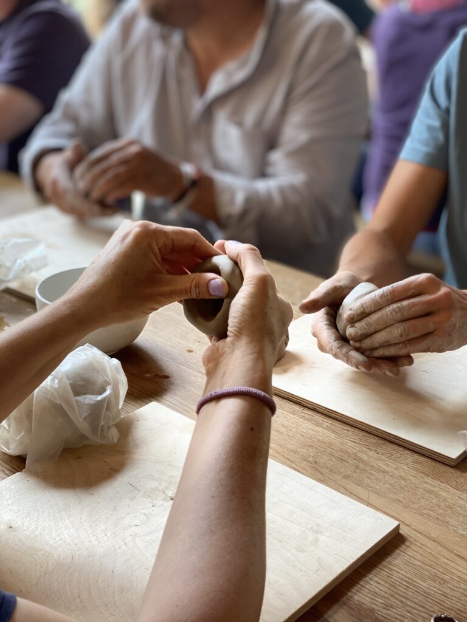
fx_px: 935
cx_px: 234
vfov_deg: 36.8
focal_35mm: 52
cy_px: 311
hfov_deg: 28.0
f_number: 2
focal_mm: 6
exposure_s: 1/100
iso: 80
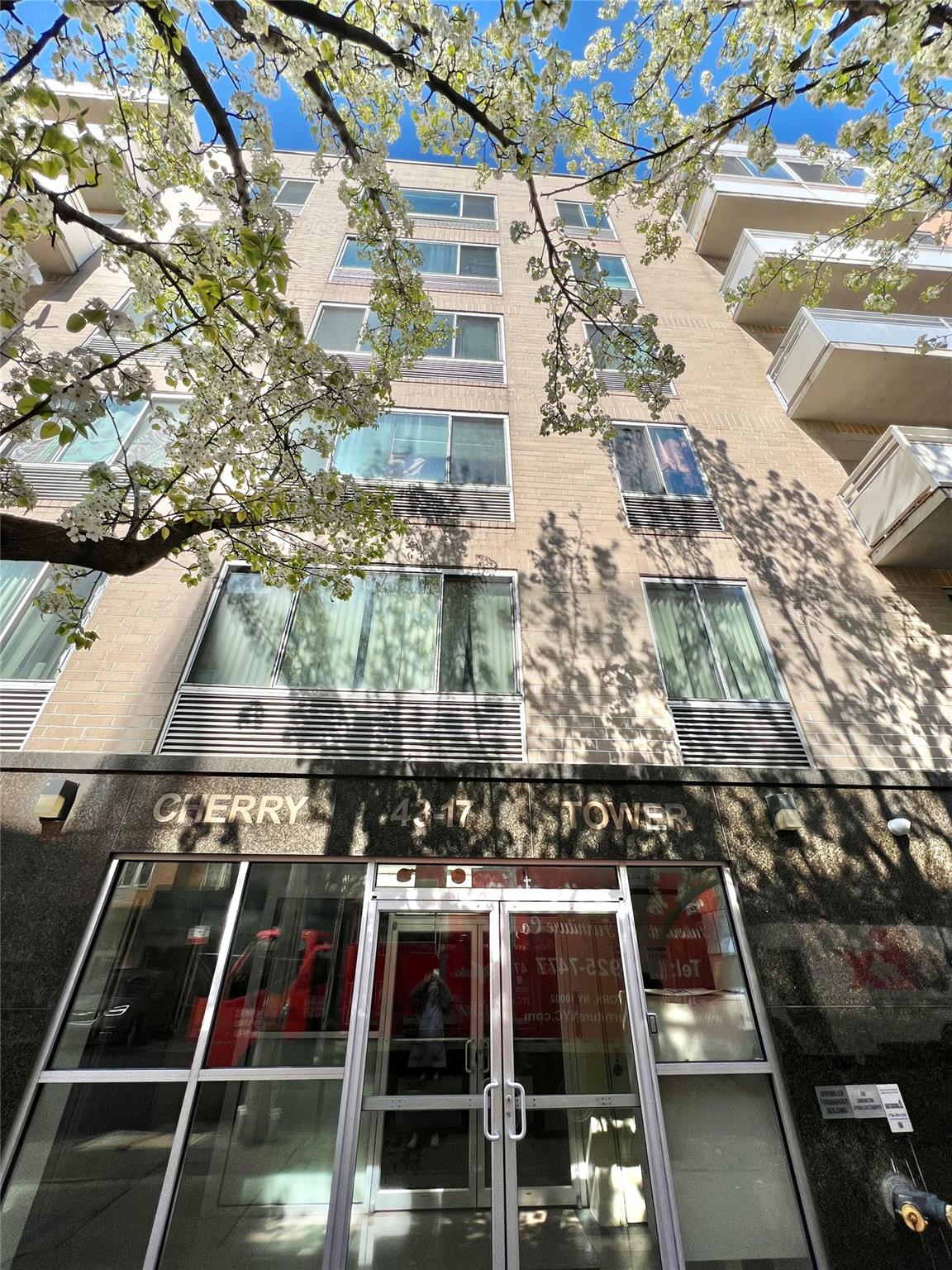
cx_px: 476
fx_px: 477
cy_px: 635
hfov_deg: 89.9
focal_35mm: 13
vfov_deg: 106.2
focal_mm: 1.57
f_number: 1.8
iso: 32
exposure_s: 1/1096
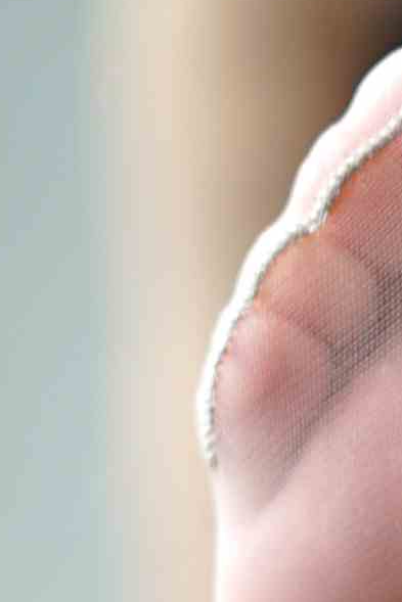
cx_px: 982
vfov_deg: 5.6
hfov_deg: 3.8
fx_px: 6026
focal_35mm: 360
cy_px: 1268
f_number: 1.8
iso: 125
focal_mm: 50
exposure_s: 1/80
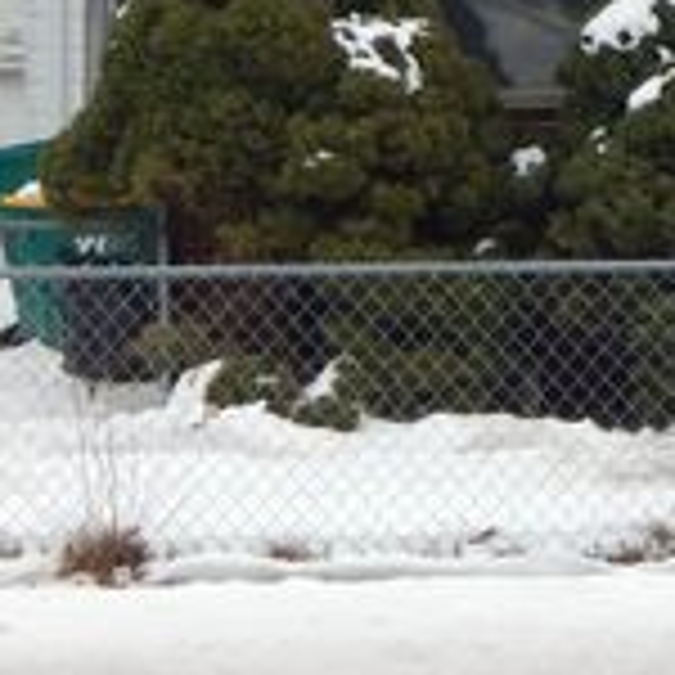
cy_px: -29
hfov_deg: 9.5
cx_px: 945
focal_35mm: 180
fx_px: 3971
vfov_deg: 9.6
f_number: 4
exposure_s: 1/400
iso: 125
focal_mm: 10.9
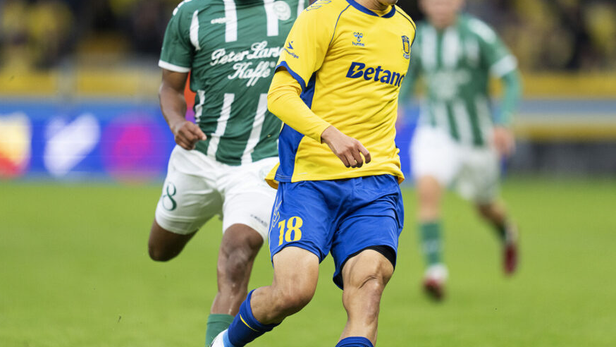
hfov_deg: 4.4
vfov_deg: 2.5
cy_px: 141
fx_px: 8021
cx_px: 295
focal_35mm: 491
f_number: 2.8
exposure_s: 1/1600
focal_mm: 400
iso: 2500
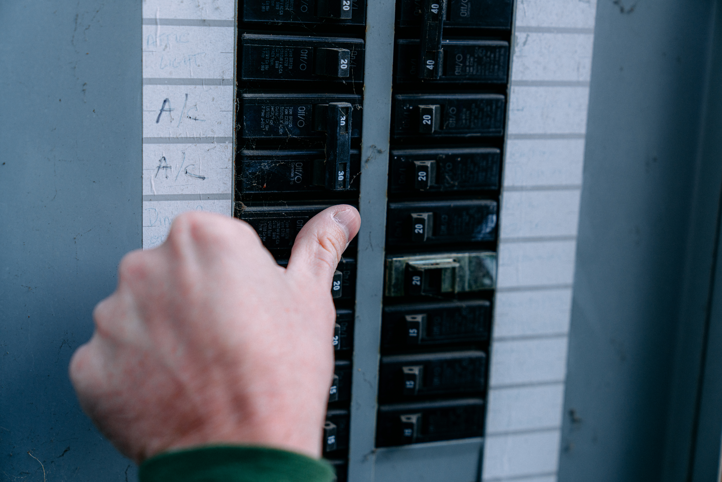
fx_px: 1183
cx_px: 361
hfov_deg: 33.9
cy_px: 241
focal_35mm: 59
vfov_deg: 23.0
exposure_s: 1/640
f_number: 2.8
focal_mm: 59
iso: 320
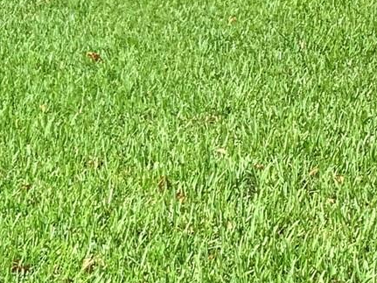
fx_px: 1252
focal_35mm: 115
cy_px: -84
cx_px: -44
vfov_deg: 12.5
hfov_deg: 16.6
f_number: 2.4
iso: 25
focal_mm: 3.3
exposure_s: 1/637
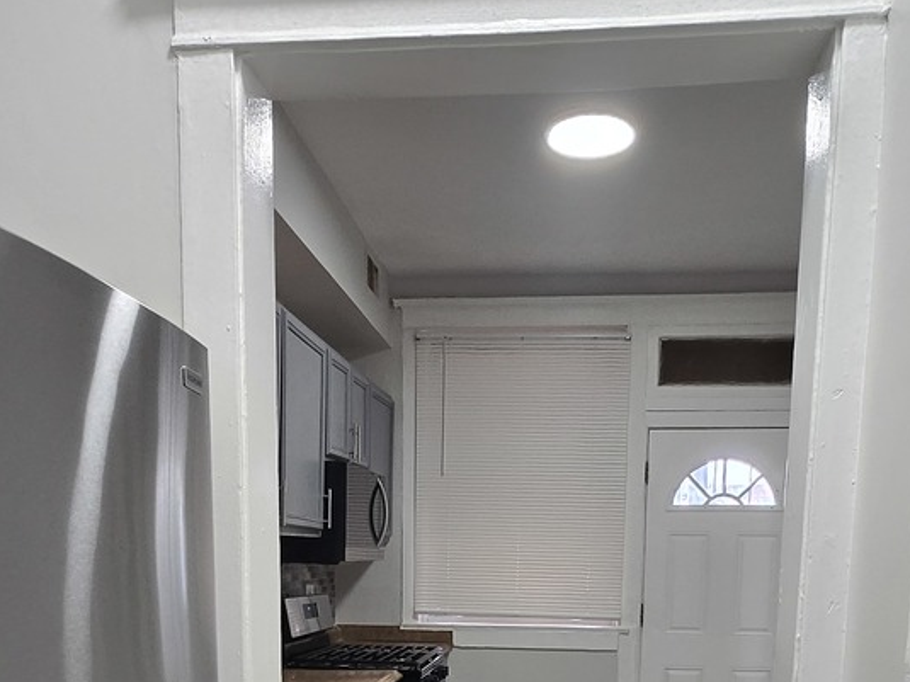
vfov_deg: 36.6
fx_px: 920
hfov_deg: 52.6
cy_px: 680
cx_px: 458
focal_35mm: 35
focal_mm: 1.7
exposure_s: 1/60
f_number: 2.2
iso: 100
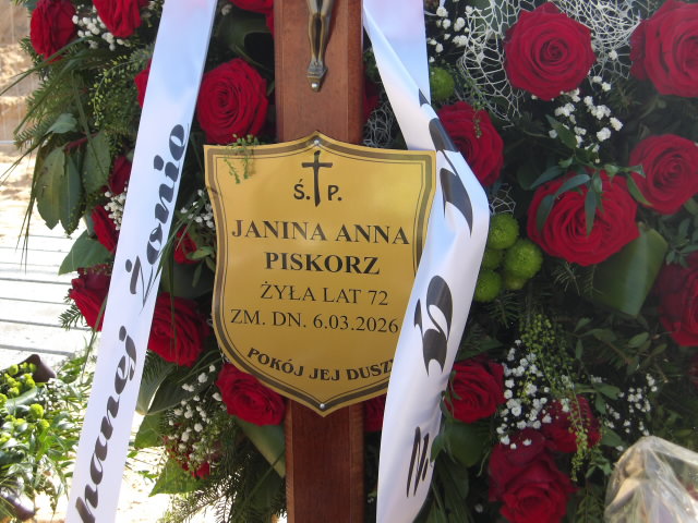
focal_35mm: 53
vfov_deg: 27.5
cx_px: 349
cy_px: 262
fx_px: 1069
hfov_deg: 36.2
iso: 100
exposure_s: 1/203
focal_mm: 9.4
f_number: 4.2
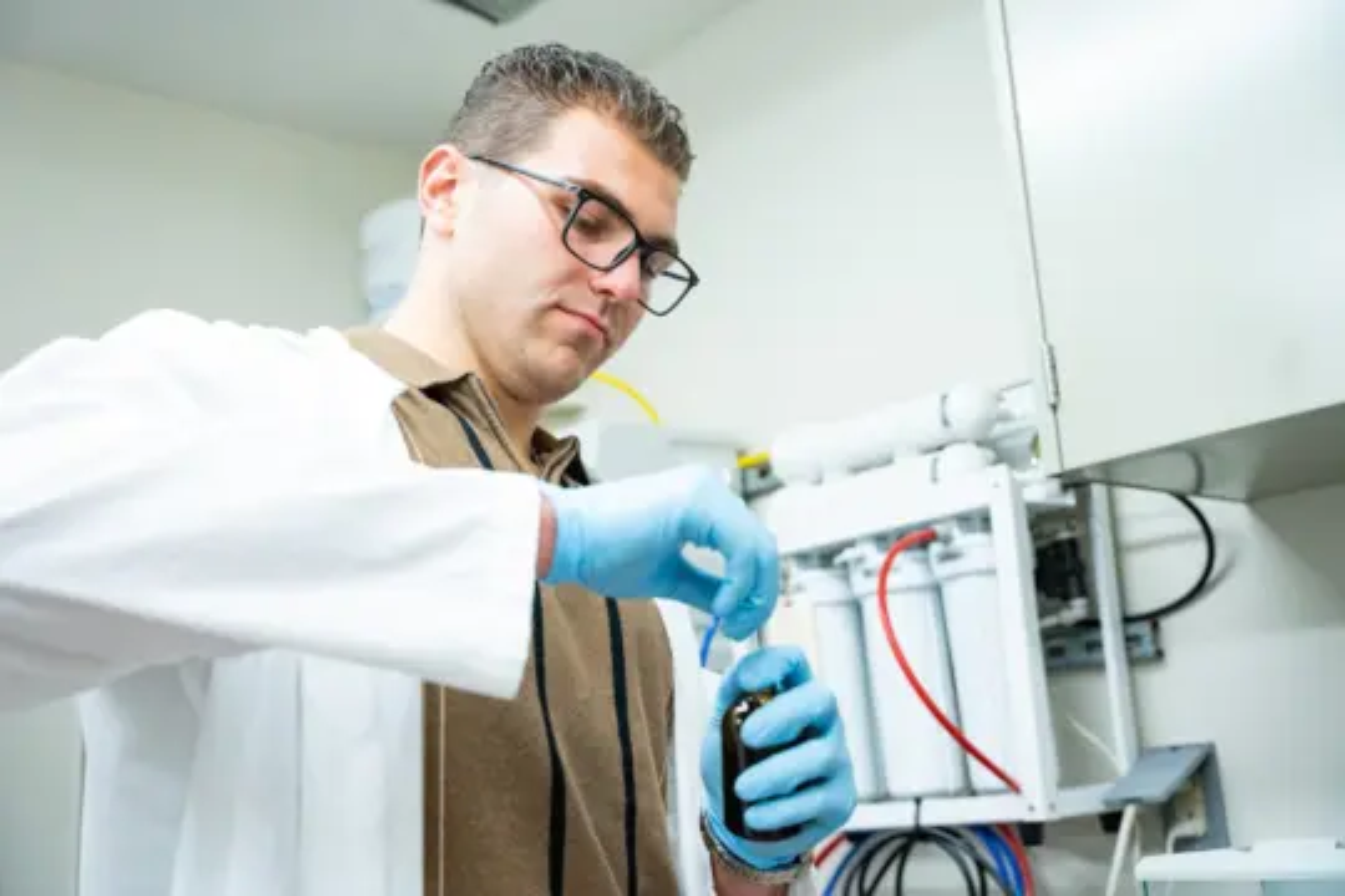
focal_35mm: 42
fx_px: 1573
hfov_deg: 46.3
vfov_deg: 31.8
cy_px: 448
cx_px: 672
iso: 1250
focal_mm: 42.1
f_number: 3.5
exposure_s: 1/160
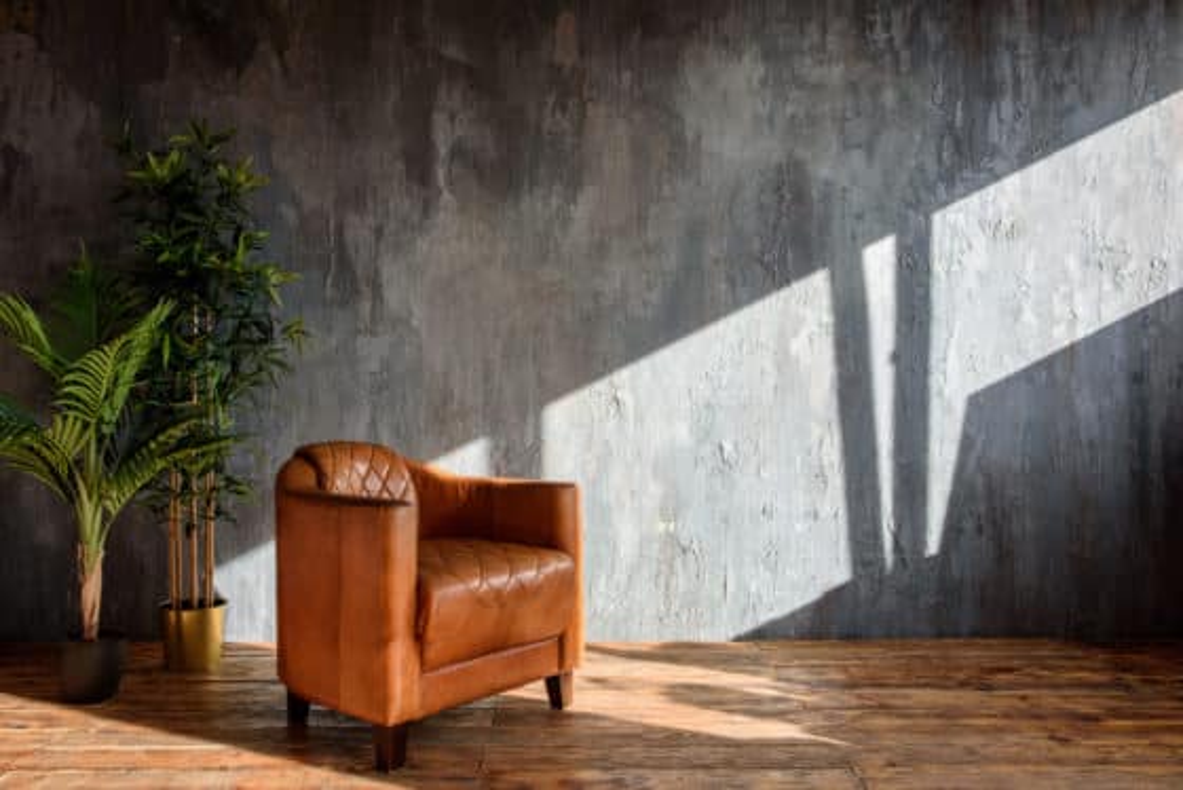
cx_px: 592
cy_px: 395
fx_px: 1052
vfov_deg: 41.2
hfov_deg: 58.7
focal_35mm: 32
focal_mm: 32
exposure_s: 1/160
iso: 320
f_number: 8
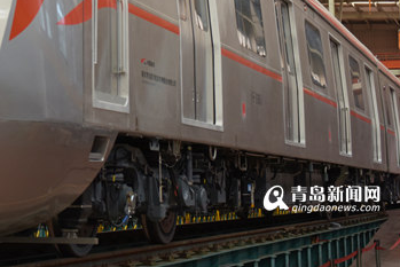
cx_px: 21
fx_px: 1089
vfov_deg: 13.7
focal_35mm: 98
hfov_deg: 20.3
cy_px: -19
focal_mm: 38
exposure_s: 1/80
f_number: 2.8
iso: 500
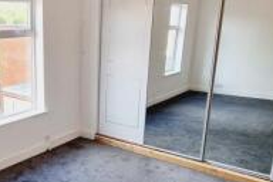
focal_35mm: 41
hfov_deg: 44.6
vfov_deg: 32.2
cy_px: 127
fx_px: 311
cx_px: 48
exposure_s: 1/100
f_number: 2.2
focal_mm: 2.2
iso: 80
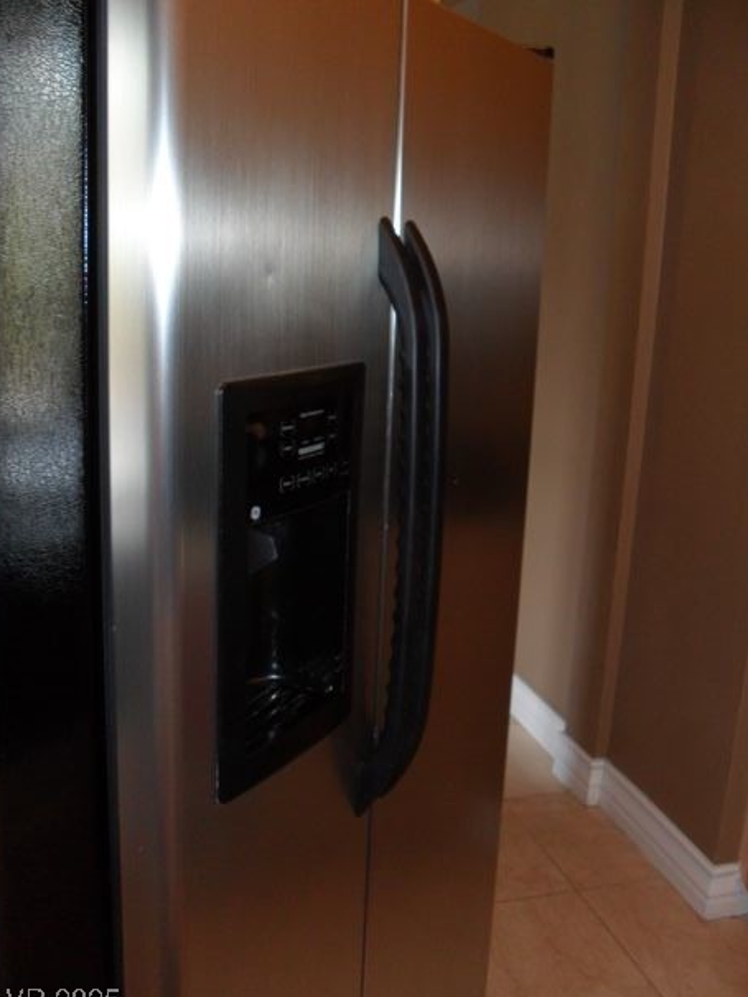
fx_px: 1066
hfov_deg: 38.7
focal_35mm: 37
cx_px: 377
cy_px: 501
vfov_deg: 50.1
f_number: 3
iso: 200
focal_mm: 6.3
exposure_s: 1/45
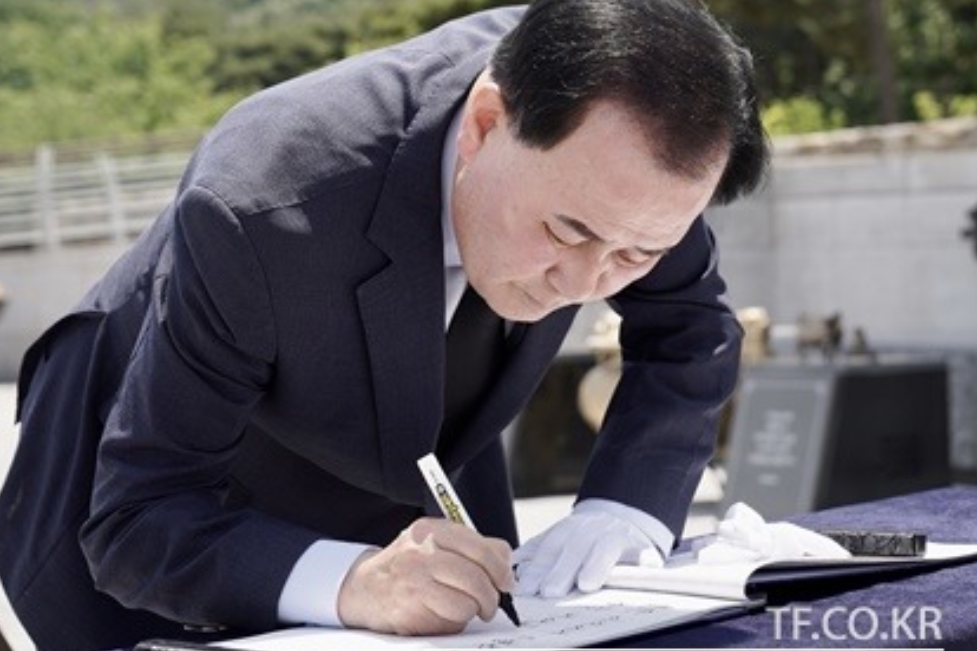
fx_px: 2225
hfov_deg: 24.6
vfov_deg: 16.6
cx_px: 682
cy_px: 282
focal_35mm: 82
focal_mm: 53
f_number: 4.5
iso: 125
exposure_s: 1/640
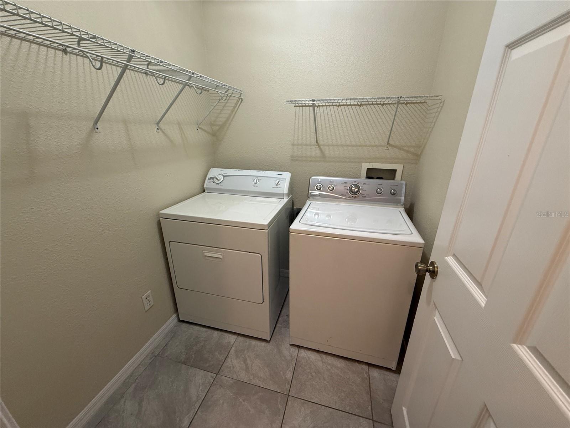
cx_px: 285
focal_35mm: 14
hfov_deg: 102.1
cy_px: 214
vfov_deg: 85.7
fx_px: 231
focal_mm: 2.22
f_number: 2.2
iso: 320
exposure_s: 1/120
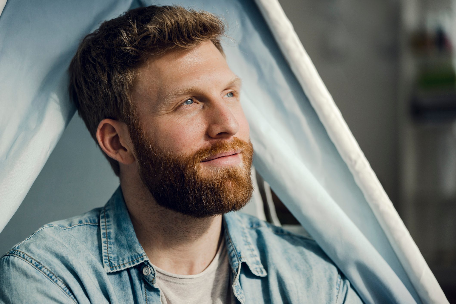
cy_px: 152
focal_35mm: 90
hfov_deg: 22.6
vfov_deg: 15.2
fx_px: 1140
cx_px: 228
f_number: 2.8
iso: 400
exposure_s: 1/500
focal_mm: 90
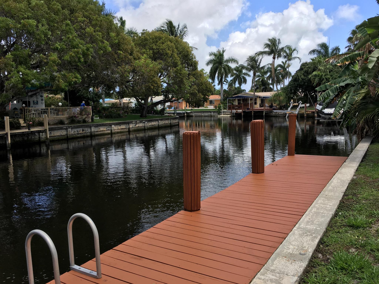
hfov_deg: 61.7
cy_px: 142
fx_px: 318
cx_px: 190
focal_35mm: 29
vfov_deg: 48.2
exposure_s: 1/1131
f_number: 2.2
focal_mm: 4.15
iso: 25
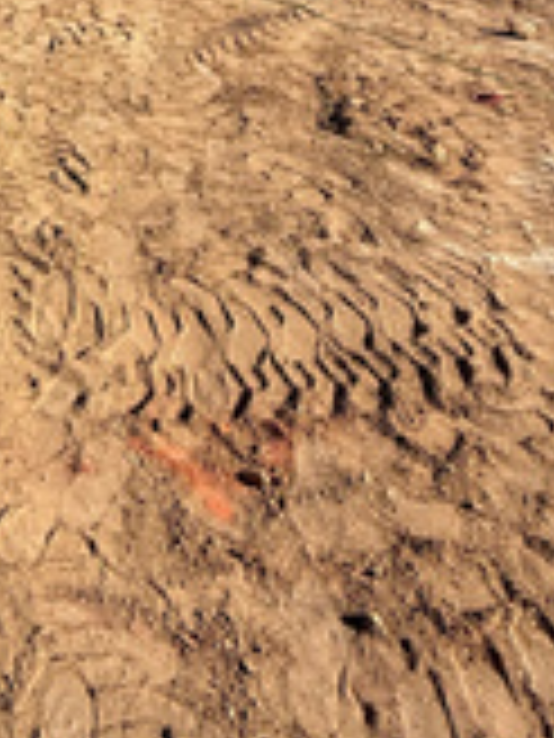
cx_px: -77
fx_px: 875
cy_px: -212
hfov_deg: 30.8
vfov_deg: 33.8
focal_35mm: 41
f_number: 2.2
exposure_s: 1/2165
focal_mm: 2.22
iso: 50
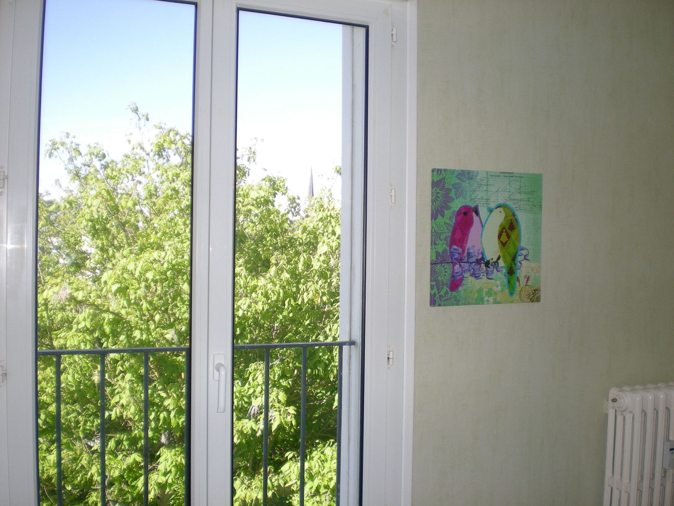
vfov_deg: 37.7
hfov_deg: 49.0
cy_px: 253
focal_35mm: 38
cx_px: 337
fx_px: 740
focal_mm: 6.3
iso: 77
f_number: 3.1
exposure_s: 1/304
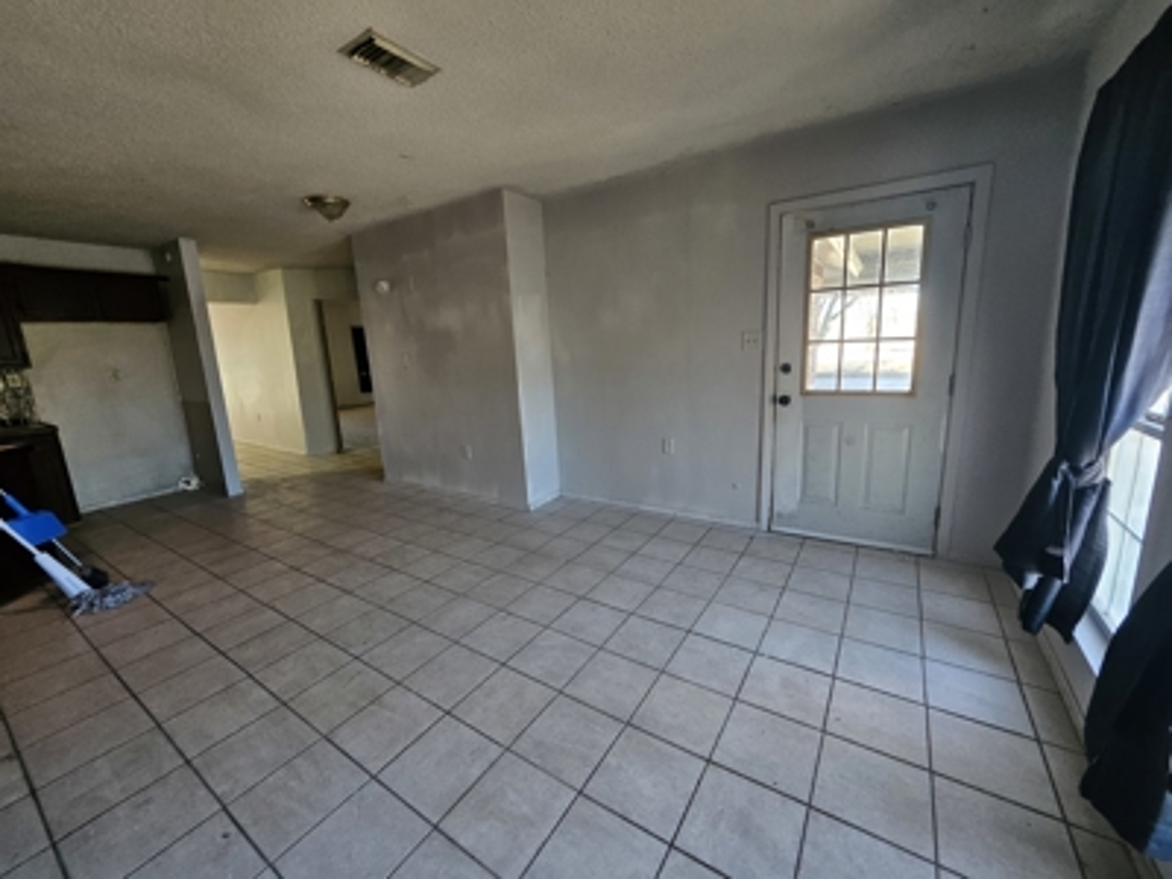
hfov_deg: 106.2
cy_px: 440
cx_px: 586
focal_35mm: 13
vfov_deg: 89.9
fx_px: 440
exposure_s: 1/60
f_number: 2.2
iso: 200
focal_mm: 1.7
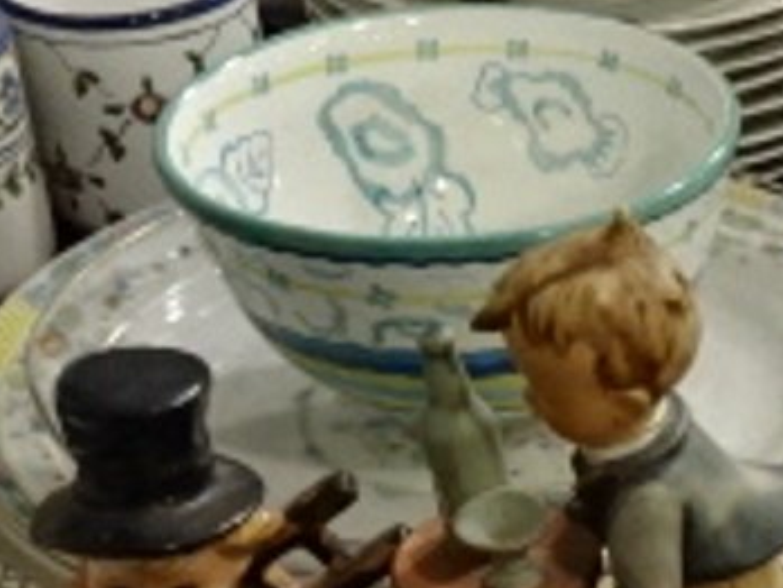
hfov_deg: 17.4
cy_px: 681
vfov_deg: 13.9
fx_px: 2353
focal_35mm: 104
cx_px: 1105
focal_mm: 4.1
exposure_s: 1/40
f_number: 3.5
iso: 640
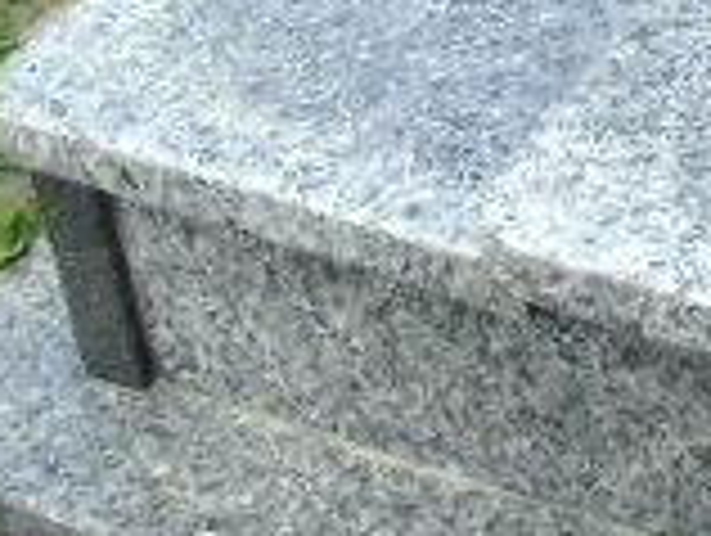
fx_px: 2078
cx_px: 1120
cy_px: -365
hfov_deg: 17.2
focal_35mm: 101
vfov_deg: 13.5
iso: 80
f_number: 3.4
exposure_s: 1/320
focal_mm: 4.4
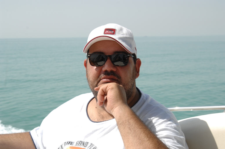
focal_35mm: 66
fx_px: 412
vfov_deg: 20.6
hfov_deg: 30.5
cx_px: 112
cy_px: 74
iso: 100
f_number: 7.6
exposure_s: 1/250
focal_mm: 44
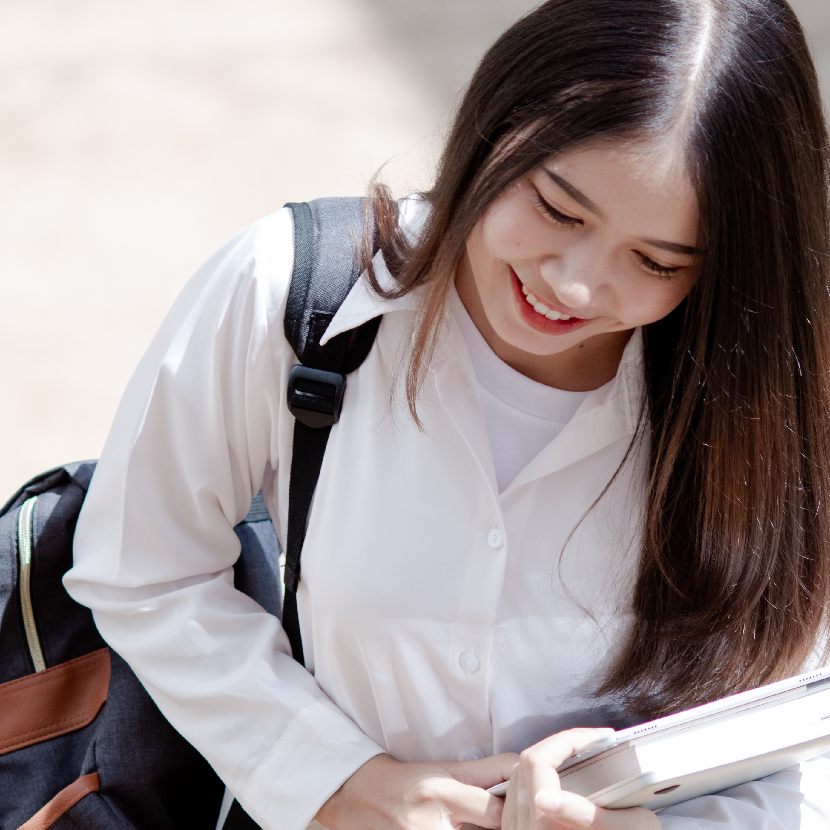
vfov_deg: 5.8
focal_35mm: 304
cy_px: 498
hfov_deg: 5.8
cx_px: 557
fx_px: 8247
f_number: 4
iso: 100
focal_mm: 135
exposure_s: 1/400
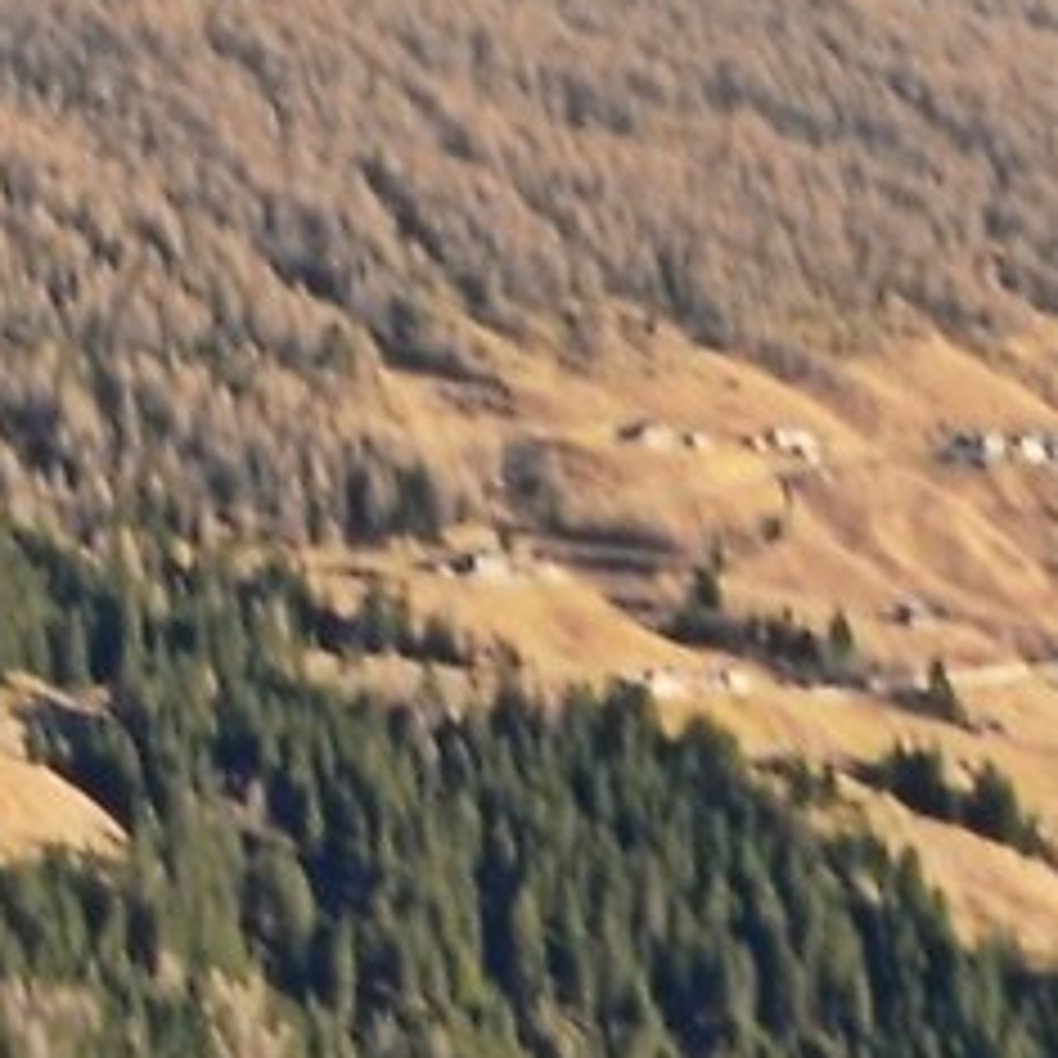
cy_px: 518
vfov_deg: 7.5
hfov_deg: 7.1
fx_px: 8092
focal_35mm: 234
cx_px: -1355
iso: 100
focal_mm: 18
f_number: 22
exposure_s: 1/10
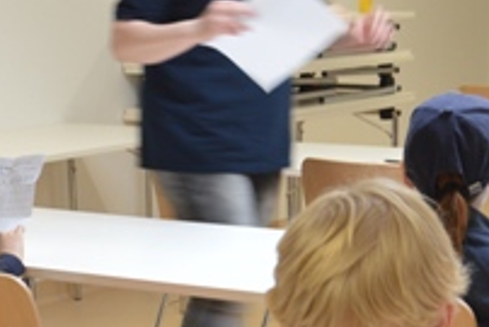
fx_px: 1612
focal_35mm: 119
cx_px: 220
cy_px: 421
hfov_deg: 17.2
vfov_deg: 11.3
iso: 400
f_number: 4
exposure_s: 1/25
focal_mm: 25
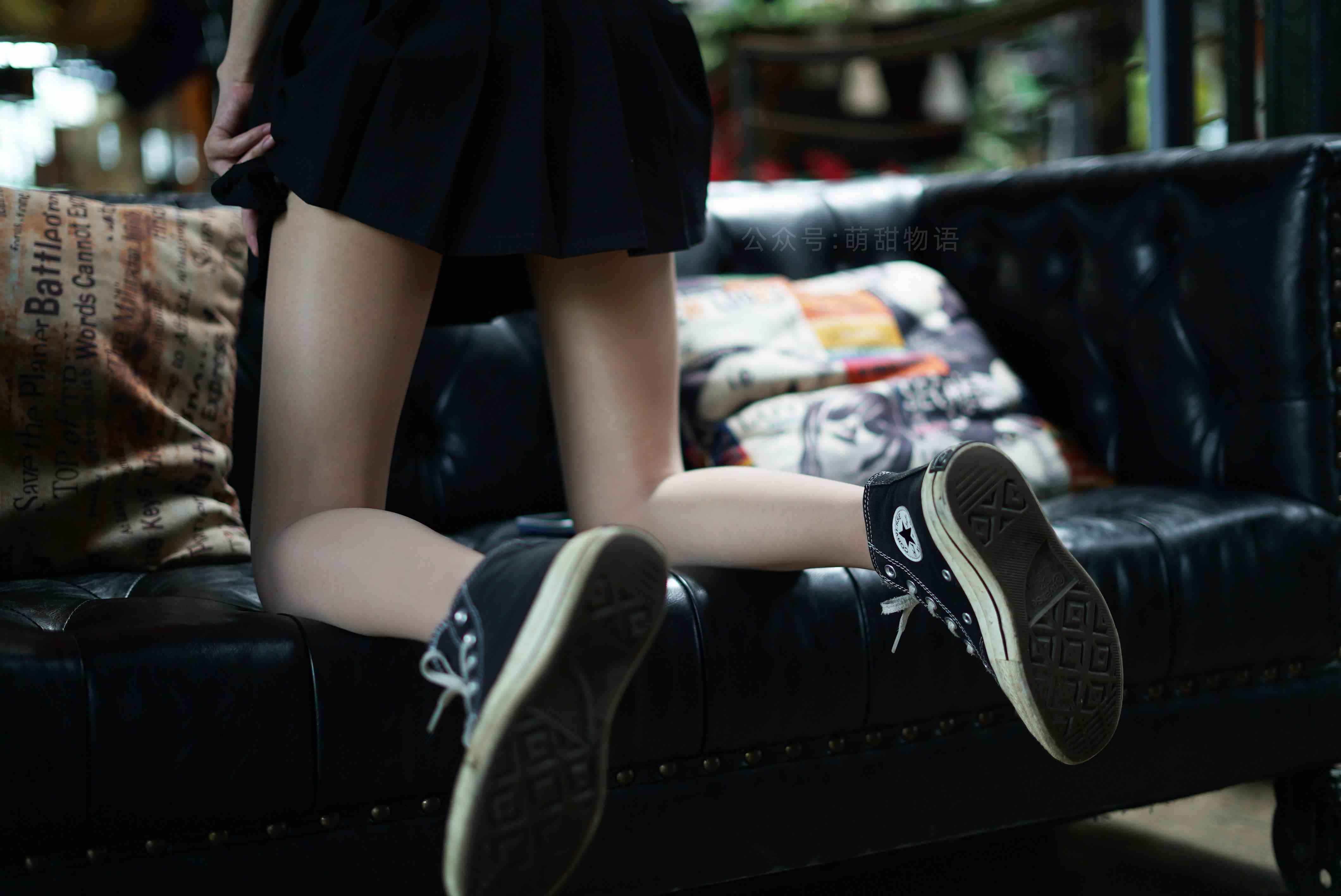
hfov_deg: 39.6
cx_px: 670
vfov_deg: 27.0
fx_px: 1863
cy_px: 448
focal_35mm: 50
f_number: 1.8
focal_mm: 50
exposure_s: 1/200
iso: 200
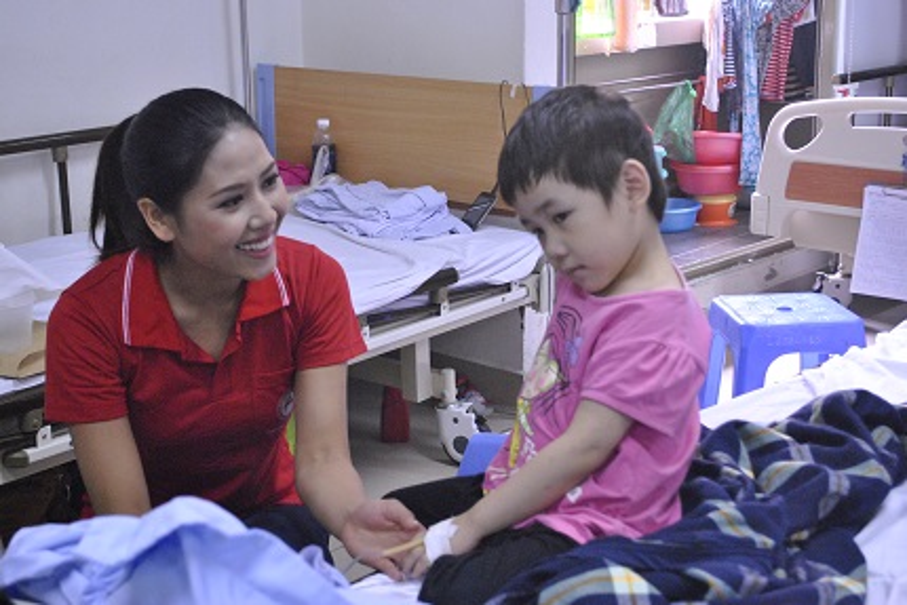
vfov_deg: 23.8
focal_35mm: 57
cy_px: 302
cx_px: 454
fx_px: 1436
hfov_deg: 35.0
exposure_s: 1/40
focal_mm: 38
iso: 1600
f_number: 5
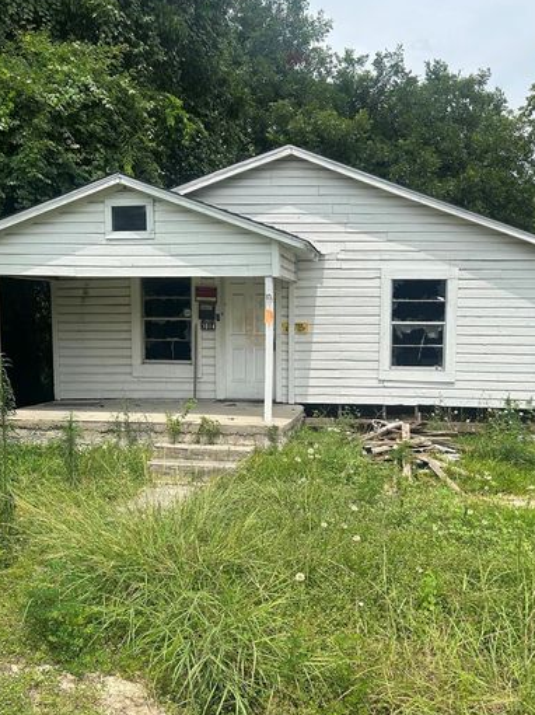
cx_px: 291
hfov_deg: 41.7
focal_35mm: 34
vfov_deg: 53.9
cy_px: 383
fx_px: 701
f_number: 1.5
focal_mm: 5.7
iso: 50
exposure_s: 1/3571
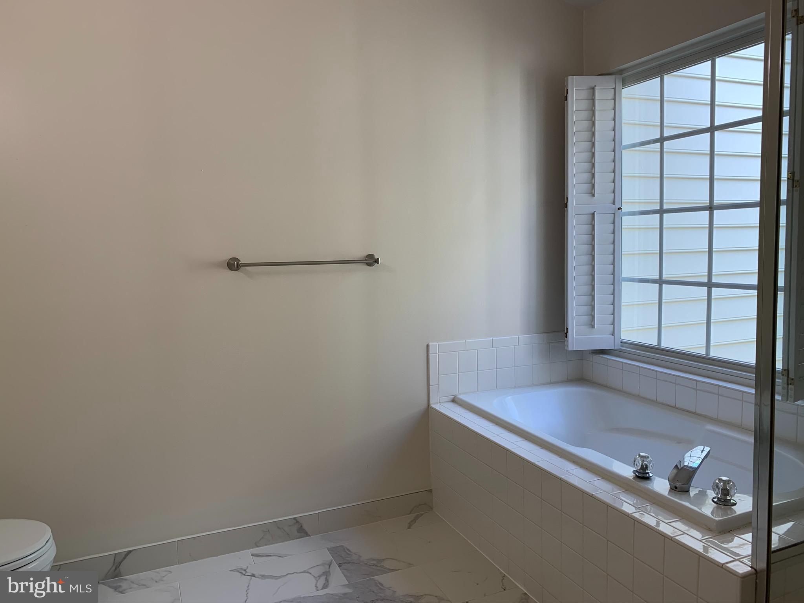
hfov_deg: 67.3
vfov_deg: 53.1
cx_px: 402
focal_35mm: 26
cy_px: 302
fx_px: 604
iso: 50
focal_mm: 4.25
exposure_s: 1/120
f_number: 1.8
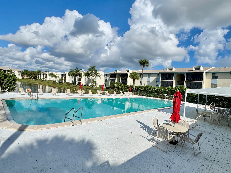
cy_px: 86
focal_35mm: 14
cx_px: 116
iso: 32
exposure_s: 1/4630
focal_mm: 2.22
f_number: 2.2
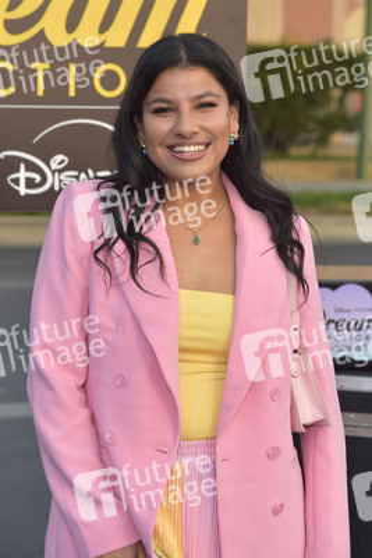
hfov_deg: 12.2
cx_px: 186
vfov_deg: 18.3
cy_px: 279
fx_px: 1734
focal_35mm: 112
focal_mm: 112
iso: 640
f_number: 6.3
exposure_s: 1/250
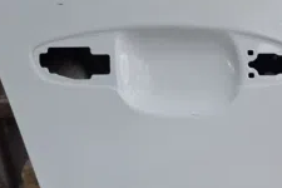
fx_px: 533
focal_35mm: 68
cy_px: 206
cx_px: 370
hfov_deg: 25.4
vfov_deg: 19.2
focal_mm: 5.54
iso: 80
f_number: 1.8
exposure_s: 1/100
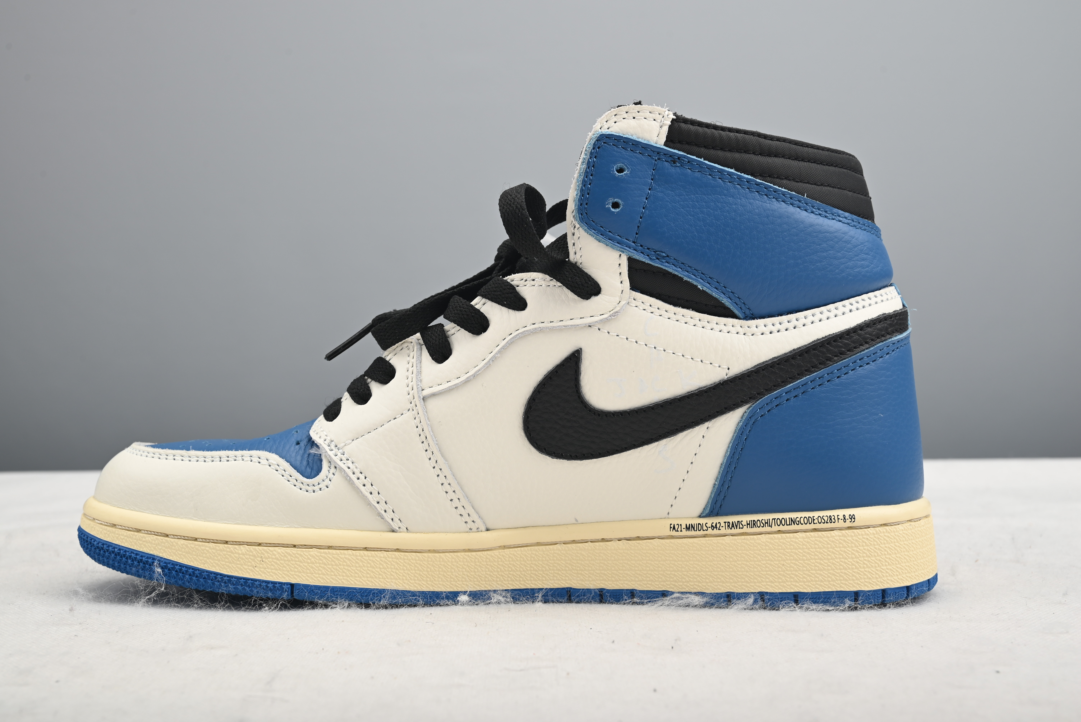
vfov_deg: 34.2
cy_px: 361
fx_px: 1171
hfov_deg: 49.5
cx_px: 540
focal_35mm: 39
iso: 100
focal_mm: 39
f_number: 11
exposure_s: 1/200
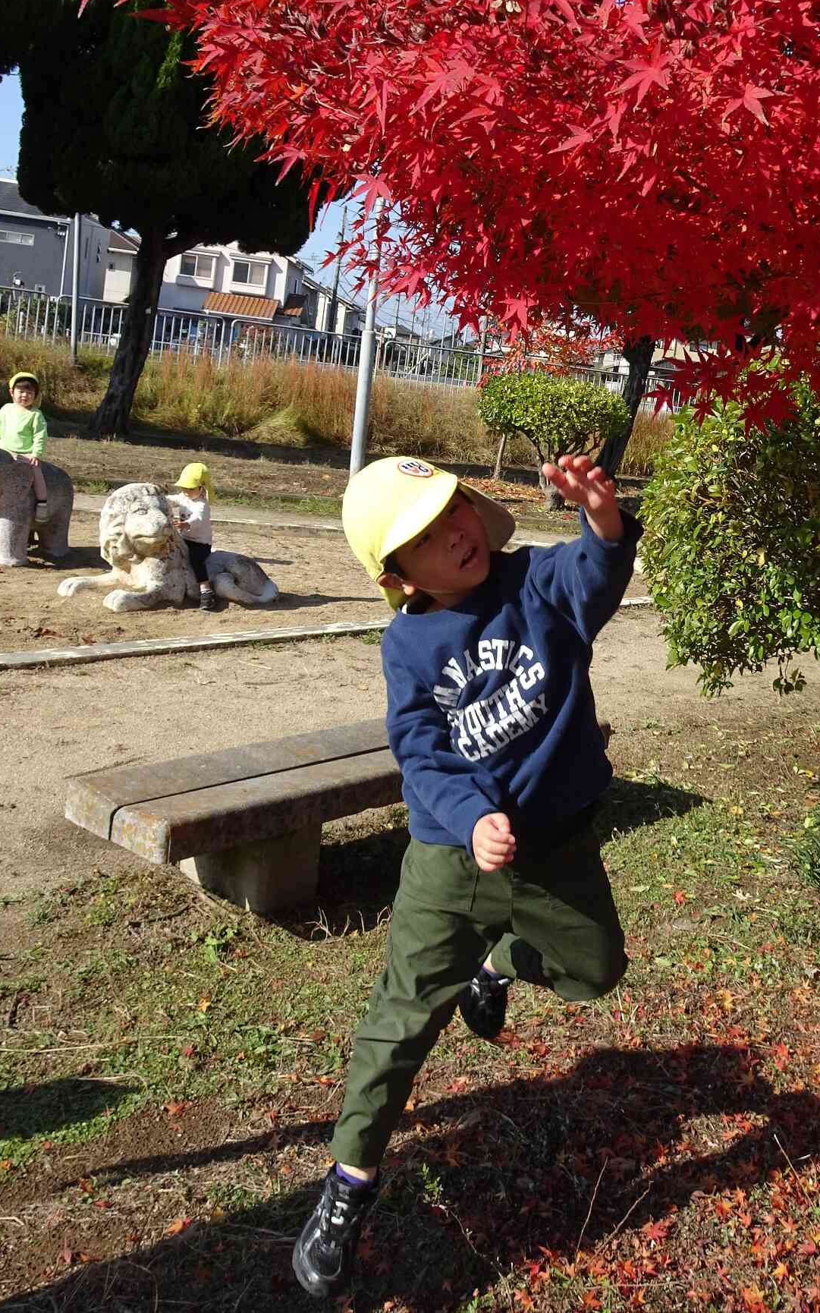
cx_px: 580
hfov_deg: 34.8
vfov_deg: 53.3
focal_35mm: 36
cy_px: 481
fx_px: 1287
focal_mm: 4.1
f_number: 3.5
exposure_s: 1/640
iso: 80
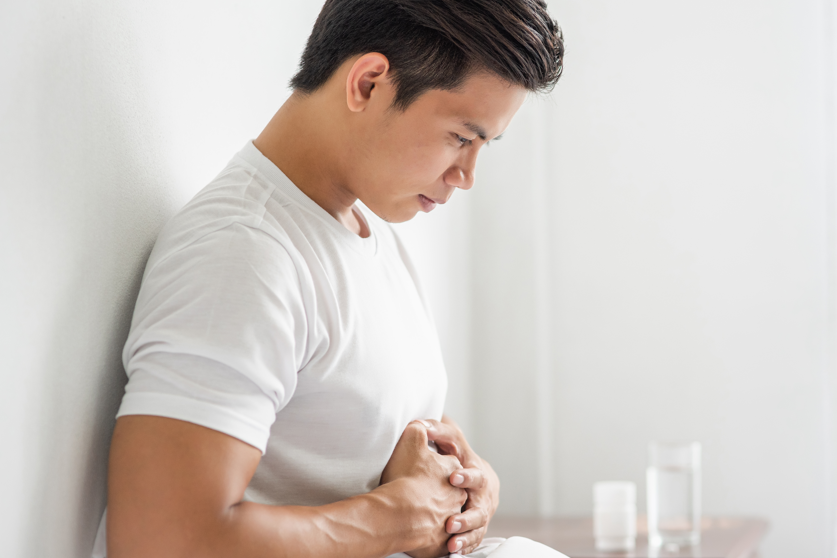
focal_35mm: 108
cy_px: 274
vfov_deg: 12.7
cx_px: 510
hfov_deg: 18.9
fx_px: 2512
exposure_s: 1/200
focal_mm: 85
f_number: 2
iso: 400
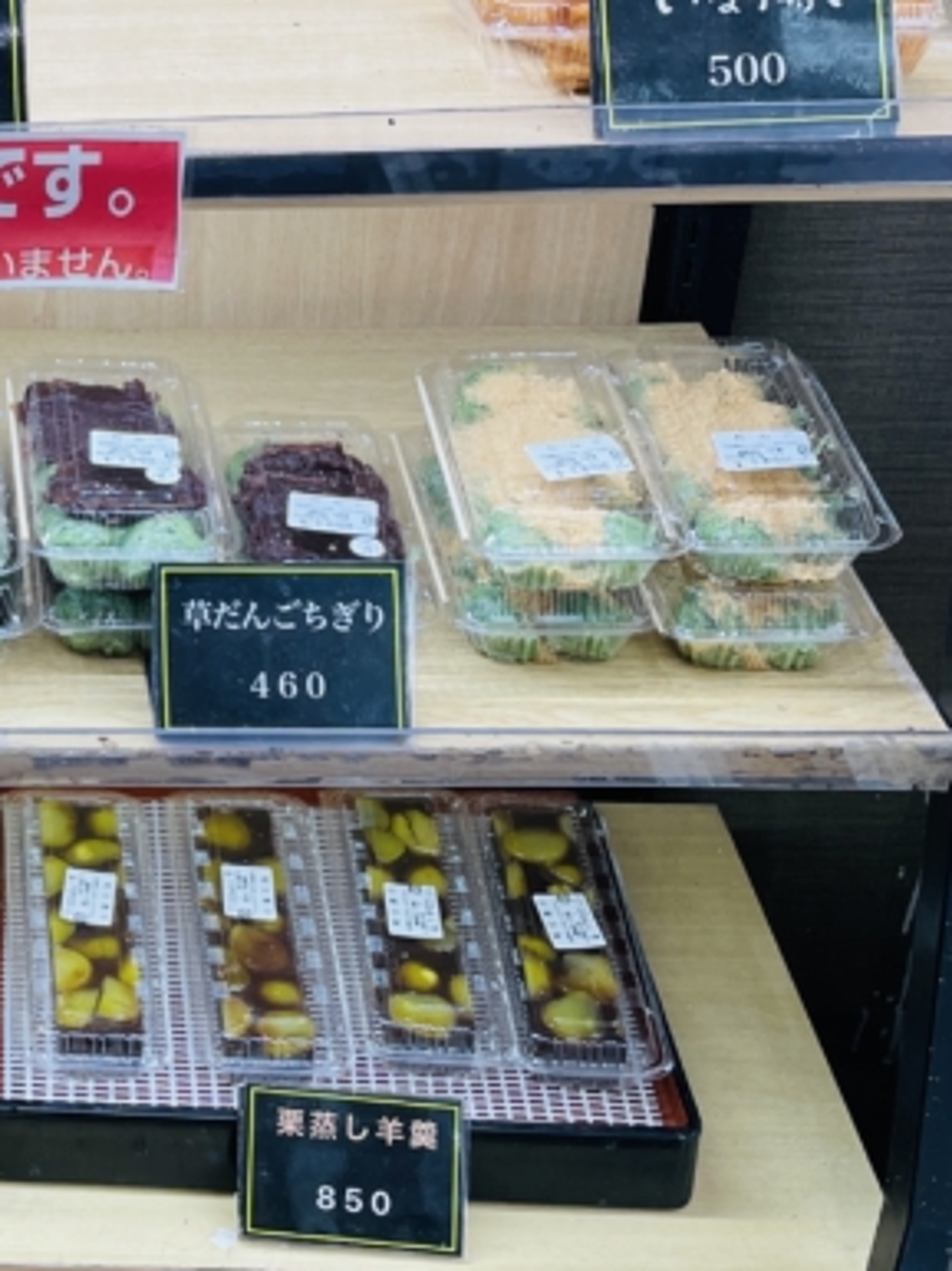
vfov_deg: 28.8
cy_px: 148
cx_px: -203
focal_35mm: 65
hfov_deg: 21.0
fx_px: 2386
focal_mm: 4.2
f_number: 1.6
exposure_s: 1/100
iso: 40
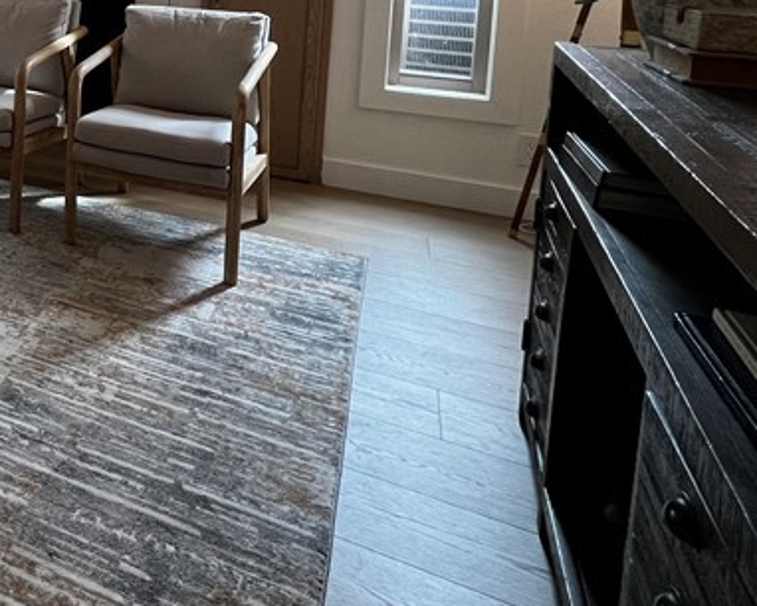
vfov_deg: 37.9
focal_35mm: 34
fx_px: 762
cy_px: -22
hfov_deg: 37.7
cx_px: -178
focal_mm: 1.57
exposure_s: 1/120
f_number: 1.8
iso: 125
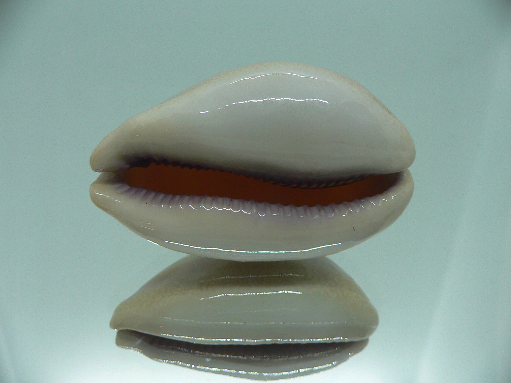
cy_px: 192
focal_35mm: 35
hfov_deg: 52.6
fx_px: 517
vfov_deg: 40.7
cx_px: 256
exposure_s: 1/60
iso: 80
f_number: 2.8
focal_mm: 4.6
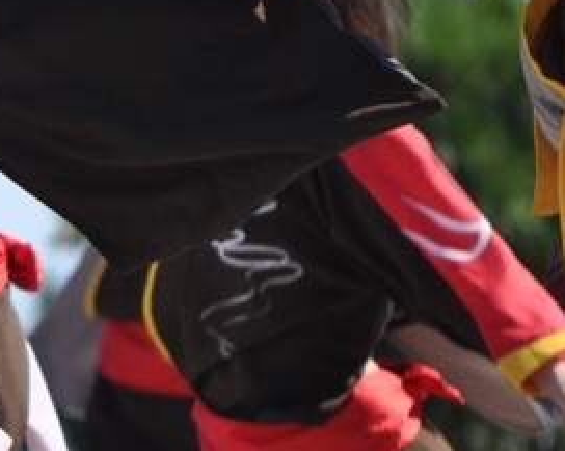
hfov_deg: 1.8
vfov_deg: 1.5
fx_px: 17706
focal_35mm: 1060
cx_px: -197
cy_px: 114
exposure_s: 1/2000
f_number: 5.6
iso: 640
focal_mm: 200
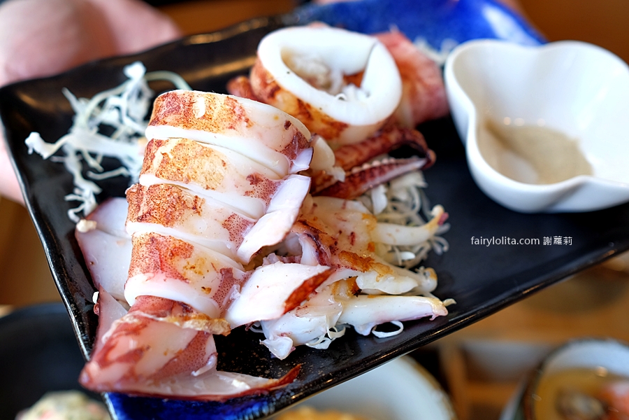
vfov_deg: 37.9
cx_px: 314
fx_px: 611
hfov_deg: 54.4
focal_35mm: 35
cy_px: 210
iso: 250
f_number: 2.5
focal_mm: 23
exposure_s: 1/105
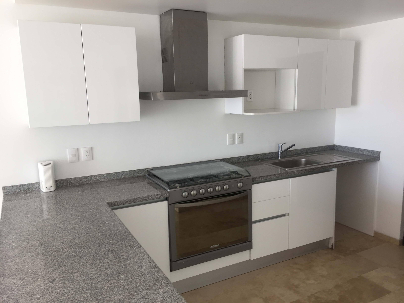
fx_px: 338
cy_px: 152
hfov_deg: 61.7
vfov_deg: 48.2
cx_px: 202
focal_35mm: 29
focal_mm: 4.15
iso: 32
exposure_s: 1/60
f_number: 2.2
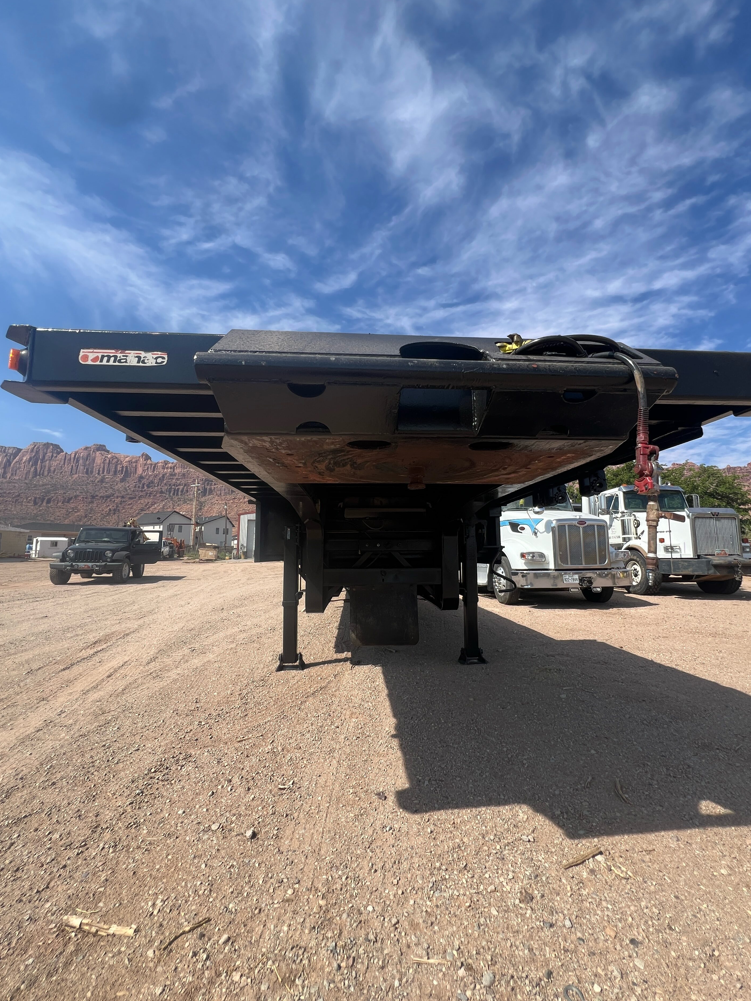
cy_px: 499
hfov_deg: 85.6
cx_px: 399
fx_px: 405
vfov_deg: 102.1
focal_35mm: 14
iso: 32
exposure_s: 1/791
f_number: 1.8
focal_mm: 1.57
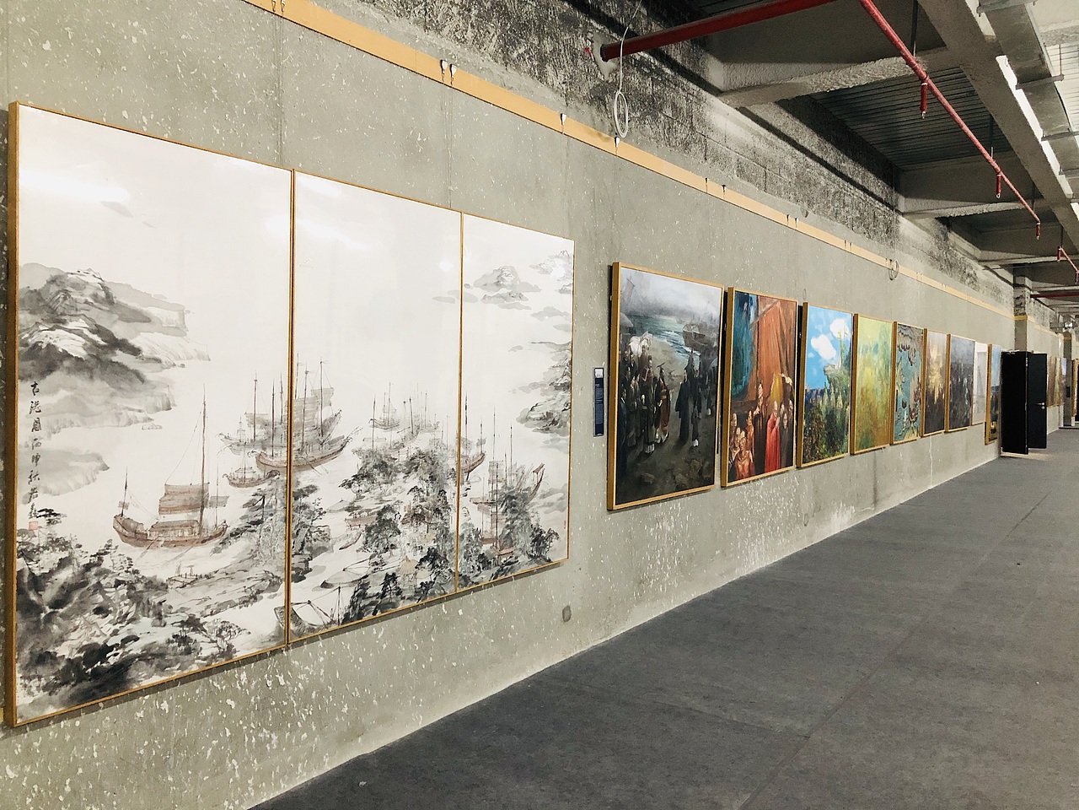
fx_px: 873
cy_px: 405
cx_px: 540
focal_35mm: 28
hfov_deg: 63.4
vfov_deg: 49.7
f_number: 1.8
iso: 100
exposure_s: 1/13
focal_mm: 4
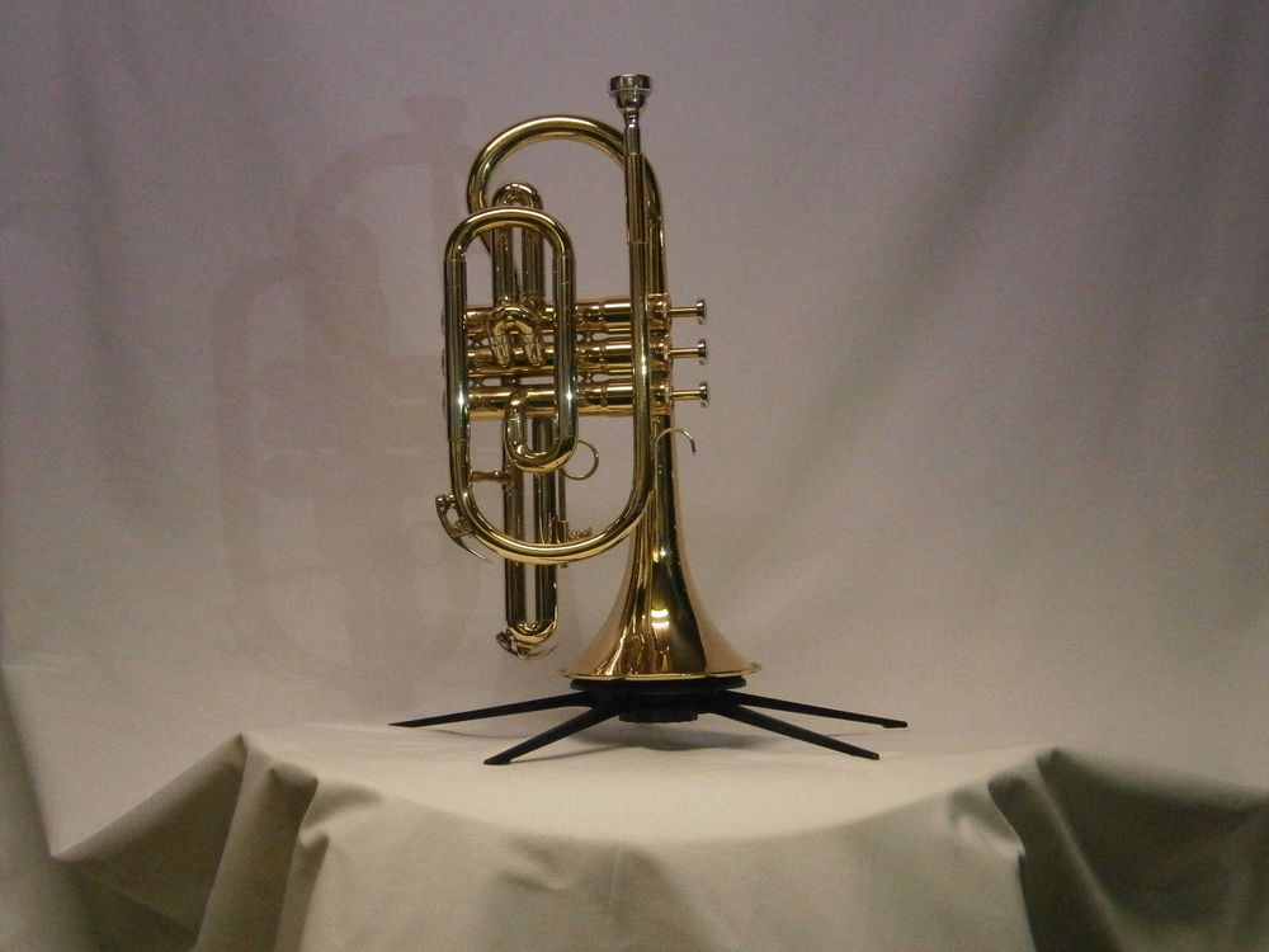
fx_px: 1723
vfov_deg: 30.9
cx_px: 634
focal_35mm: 47
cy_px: 476
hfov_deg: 40.4
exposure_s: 1/80
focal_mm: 8.3
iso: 800
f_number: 3.4
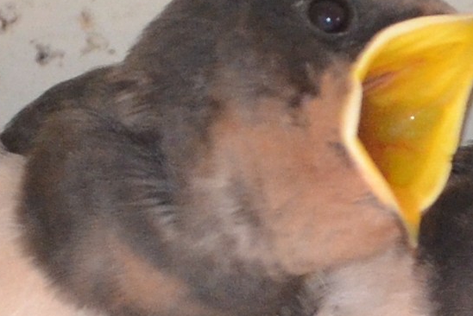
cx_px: 1156
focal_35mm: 1417
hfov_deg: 1.5
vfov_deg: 1.0
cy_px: 727
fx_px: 18630
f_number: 4.8
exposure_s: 1/250
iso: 1600
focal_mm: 145
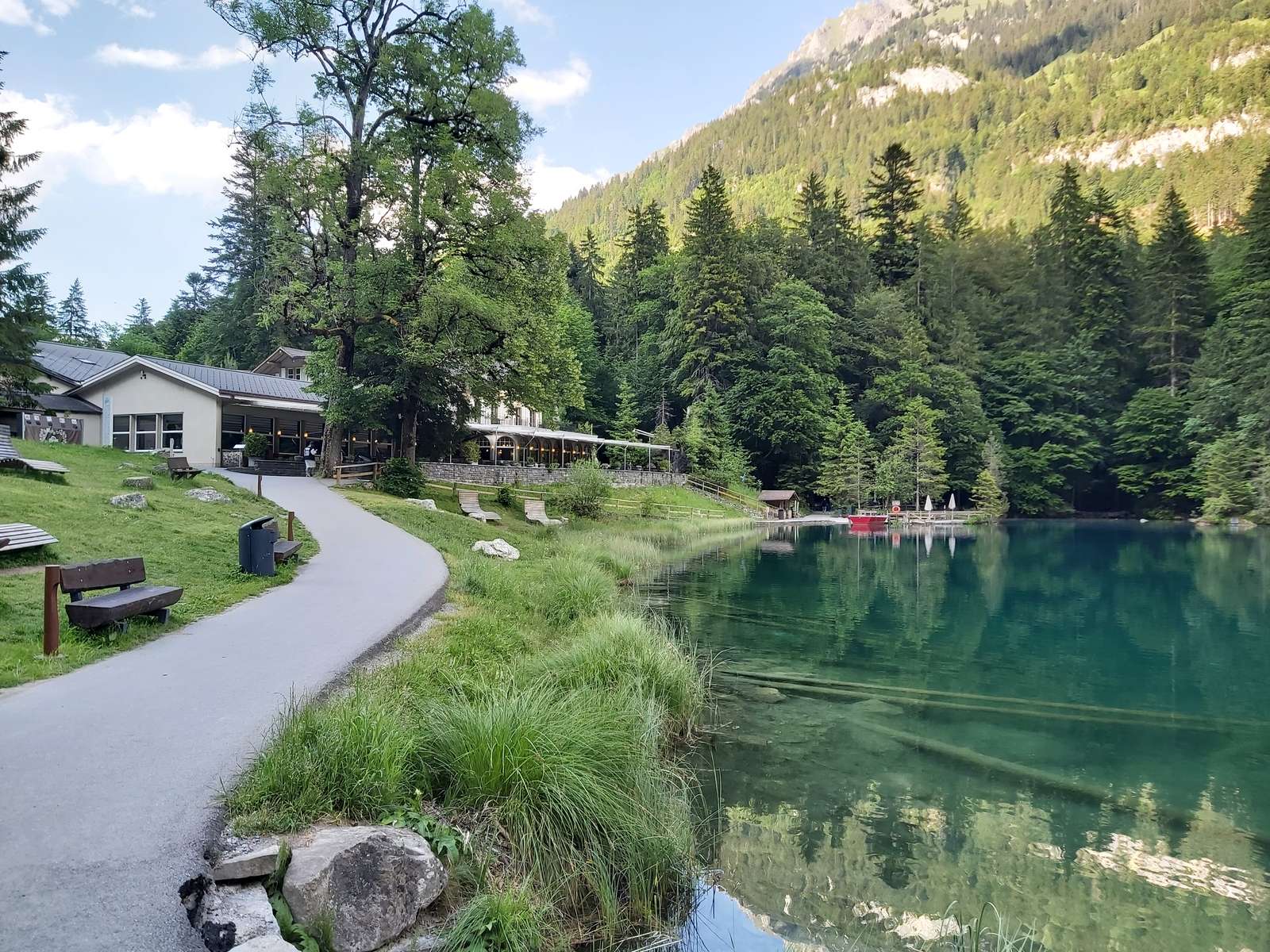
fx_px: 954
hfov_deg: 67.3
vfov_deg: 53.1
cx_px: 635
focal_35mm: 26
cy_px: 476
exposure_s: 1/229
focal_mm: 3.92
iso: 64
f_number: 1.7
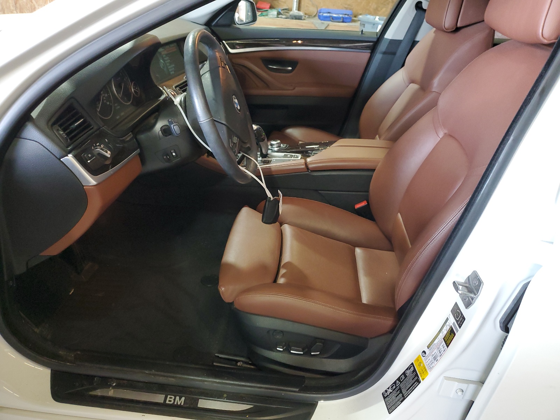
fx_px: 421
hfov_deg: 67.3
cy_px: 210
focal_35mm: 26
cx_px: 280
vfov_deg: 53.1
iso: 208
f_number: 1.5
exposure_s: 1/60.2
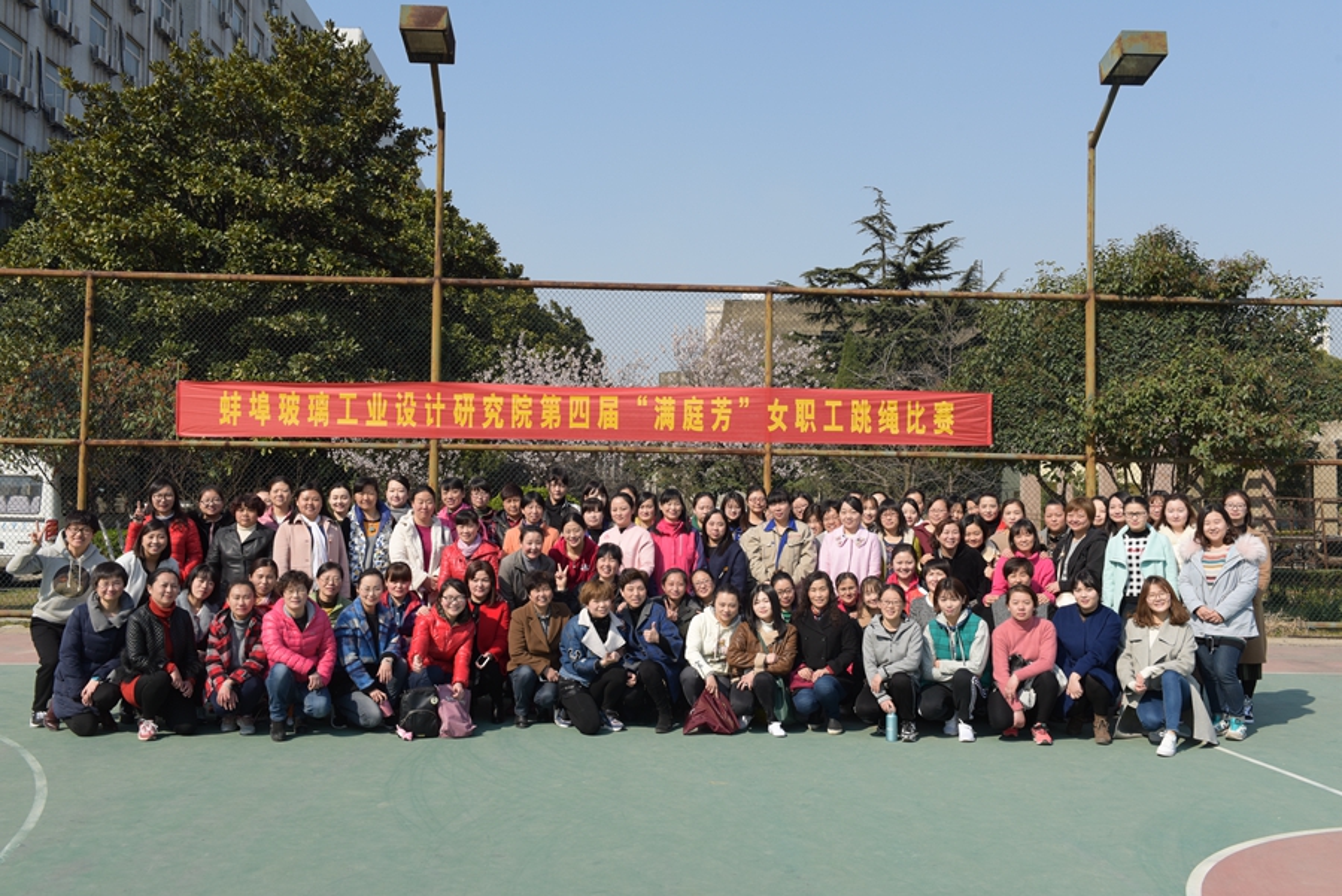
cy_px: 448
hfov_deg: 55.8
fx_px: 1268
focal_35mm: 34
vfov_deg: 38.9
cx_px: 671
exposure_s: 1/400
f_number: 10
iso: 250
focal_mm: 34
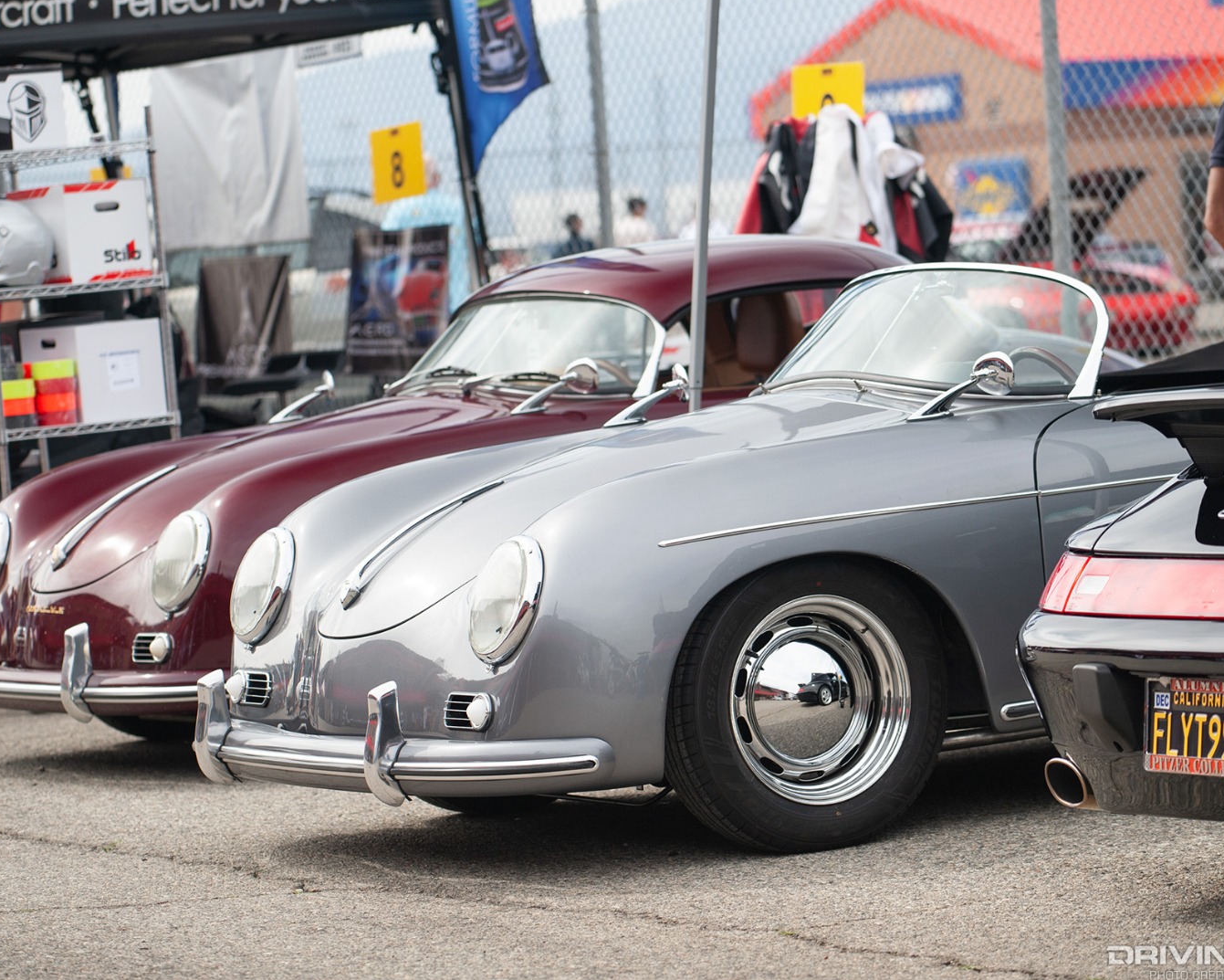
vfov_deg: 11.4
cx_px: 600
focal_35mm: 136
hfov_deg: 14.2
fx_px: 4927
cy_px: 489
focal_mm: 120
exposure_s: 1/640
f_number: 4
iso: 200
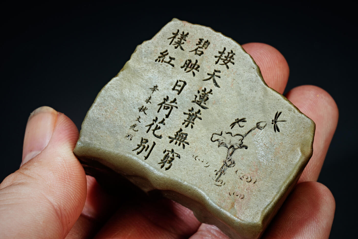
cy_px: 120
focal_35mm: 157
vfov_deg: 8.7
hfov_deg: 13.1
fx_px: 1561
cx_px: 179
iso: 100
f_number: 18
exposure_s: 1/160
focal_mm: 105
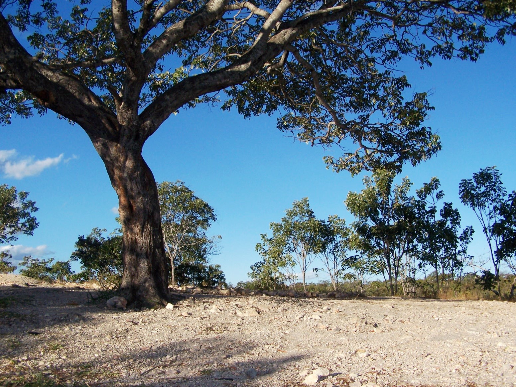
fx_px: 566
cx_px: 258
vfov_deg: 37.7
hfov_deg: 49.0
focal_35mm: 38
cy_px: 194
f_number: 4
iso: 80
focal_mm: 6.3
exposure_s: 1/800
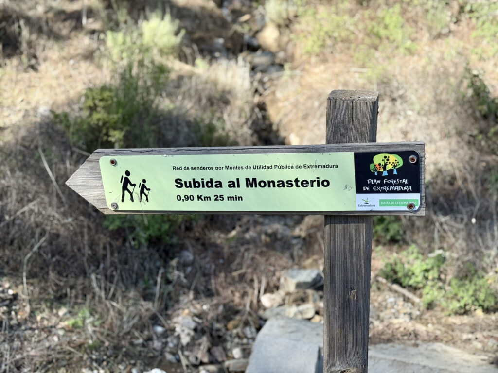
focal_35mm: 48
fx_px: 691
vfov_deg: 30.3
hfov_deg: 39.7
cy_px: 186
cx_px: 249
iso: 64
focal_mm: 6.76
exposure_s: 1/1041
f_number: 1.78
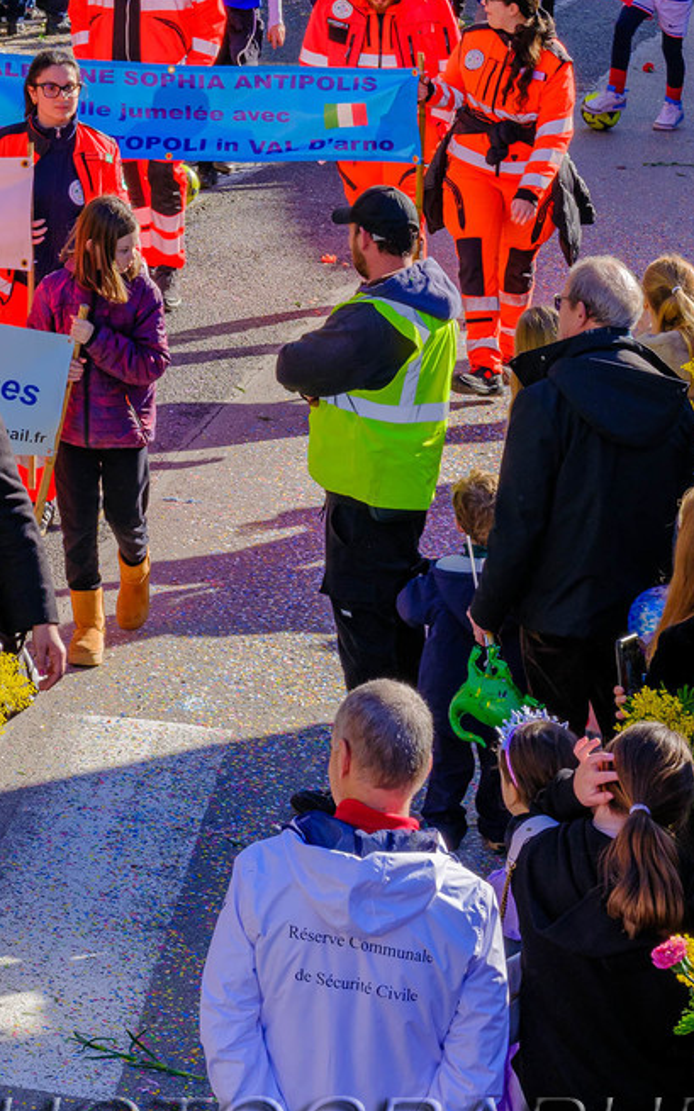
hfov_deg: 8.5
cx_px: -244
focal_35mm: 152
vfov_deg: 13.5
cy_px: -113
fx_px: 4603
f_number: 11
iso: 320
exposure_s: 1/125
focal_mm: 55
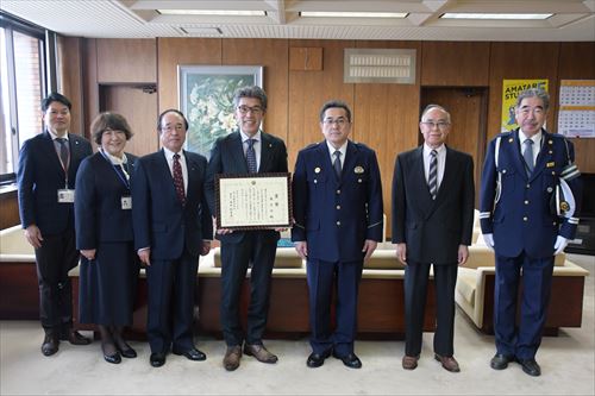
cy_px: 198
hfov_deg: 57.2
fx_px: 545
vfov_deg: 39.9
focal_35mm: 33
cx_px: 298
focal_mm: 22
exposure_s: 1/160
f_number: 6.3
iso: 2500
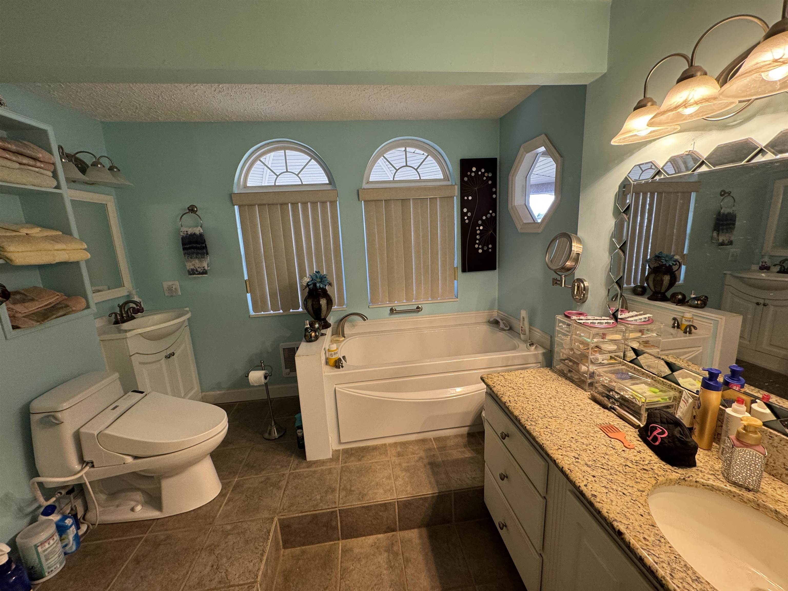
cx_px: 394
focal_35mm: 14
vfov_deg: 85.7
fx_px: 319
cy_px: 296
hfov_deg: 102.1
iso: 160
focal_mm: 2.22
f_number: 2.2
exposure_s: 1/60
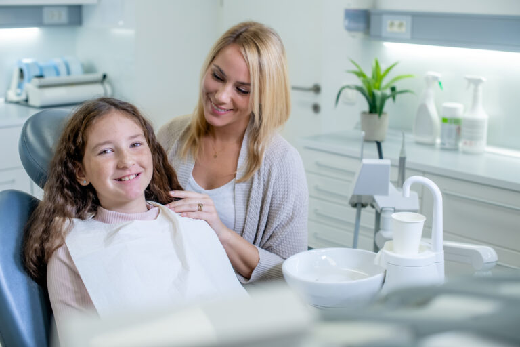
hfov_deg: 39.6
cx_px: 260
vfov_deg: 27.0
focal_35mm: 50
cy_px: 174
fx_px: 722
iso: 400
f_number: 3.5
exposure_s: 1/250
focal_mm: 50
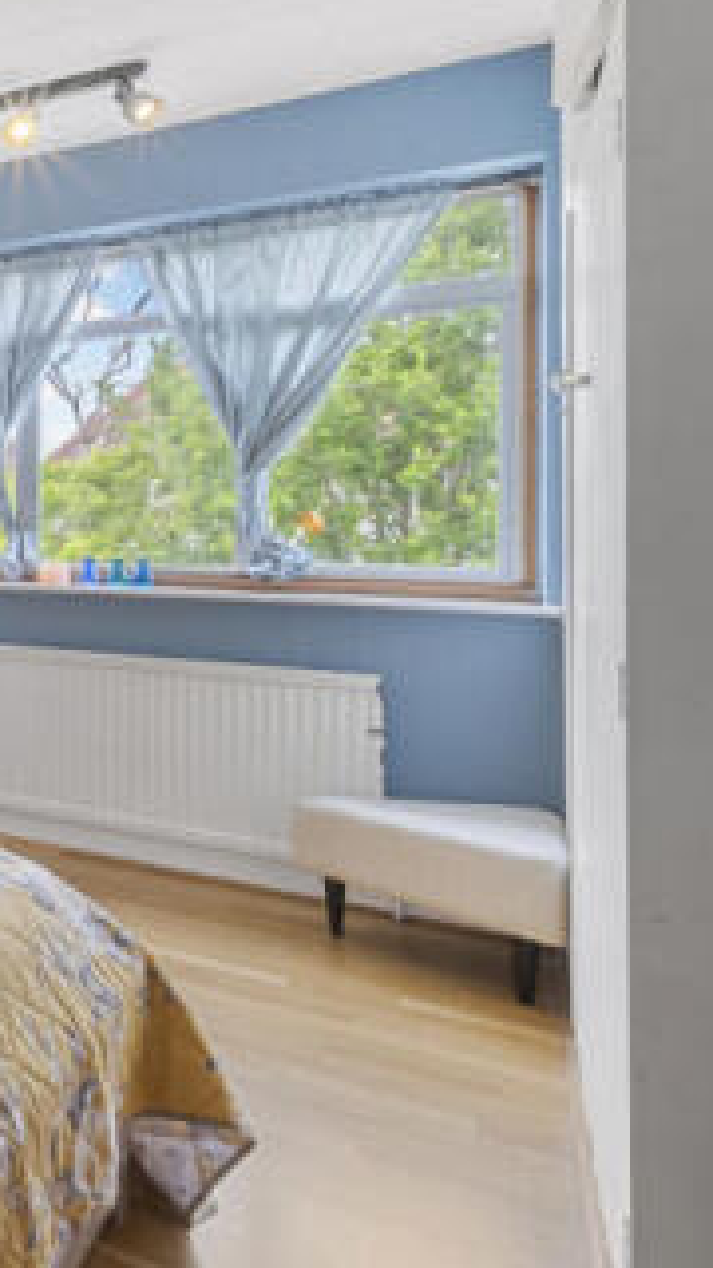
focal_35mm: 30
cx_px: -543
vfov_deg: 63.8
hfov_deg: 22.9
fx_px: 1008
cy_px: 519
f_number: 16
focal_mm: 14
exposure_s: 1/1.25
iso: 200
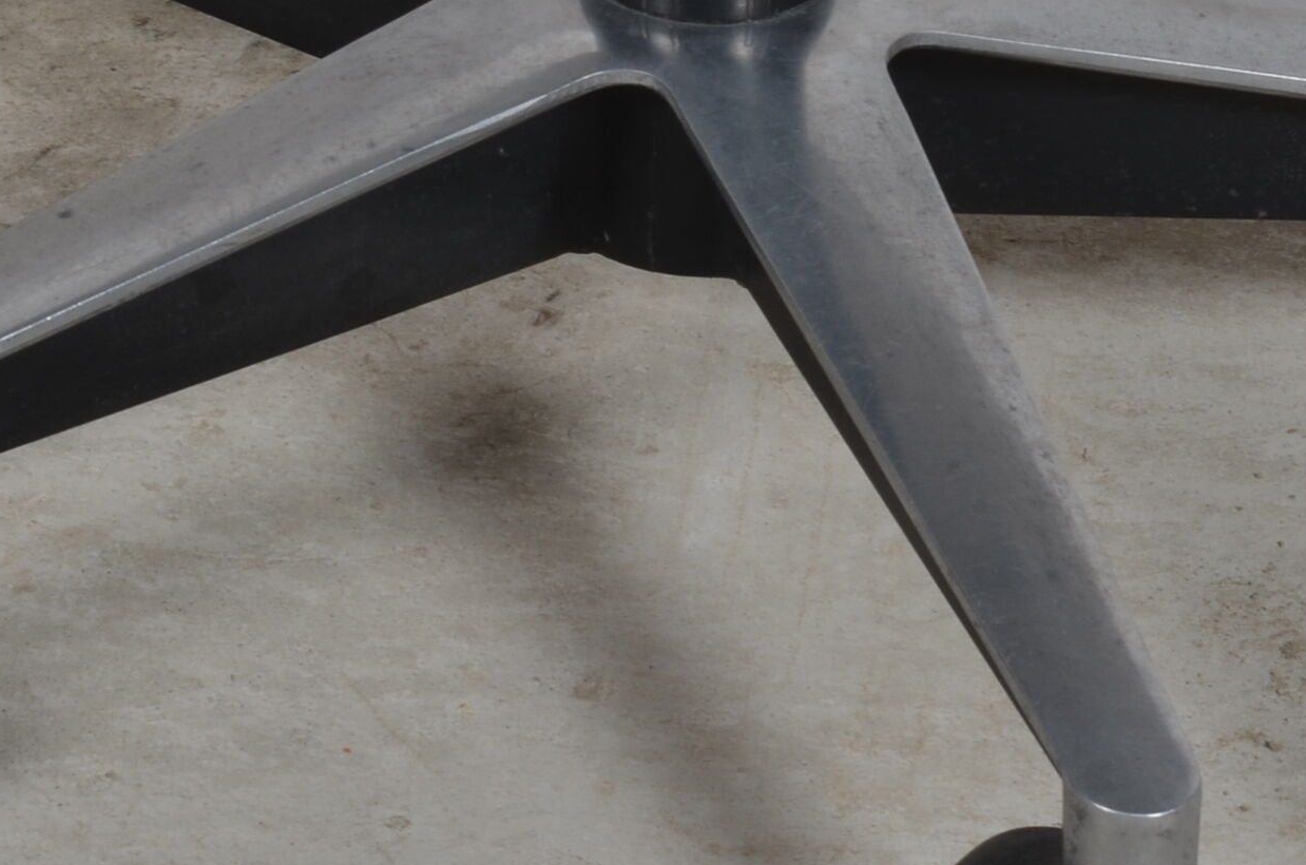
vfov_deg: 6.1
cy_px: -262
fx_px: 8109
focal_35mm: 224
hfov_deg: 9.2
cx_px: 780
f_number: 14
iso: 100
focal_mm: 50
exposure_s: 1/125
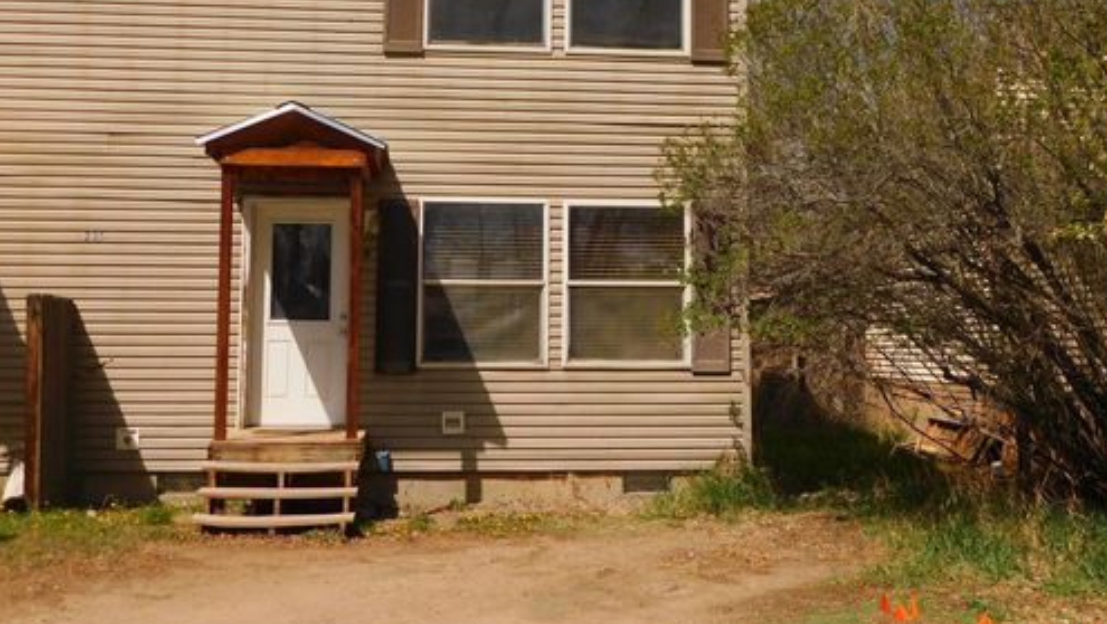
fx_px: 1292
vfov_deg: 27.0
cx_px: 555
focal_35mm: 44
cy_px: 216
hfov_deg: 46.4
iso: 125
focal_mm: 7.1
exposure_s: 1/500
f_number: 7.2
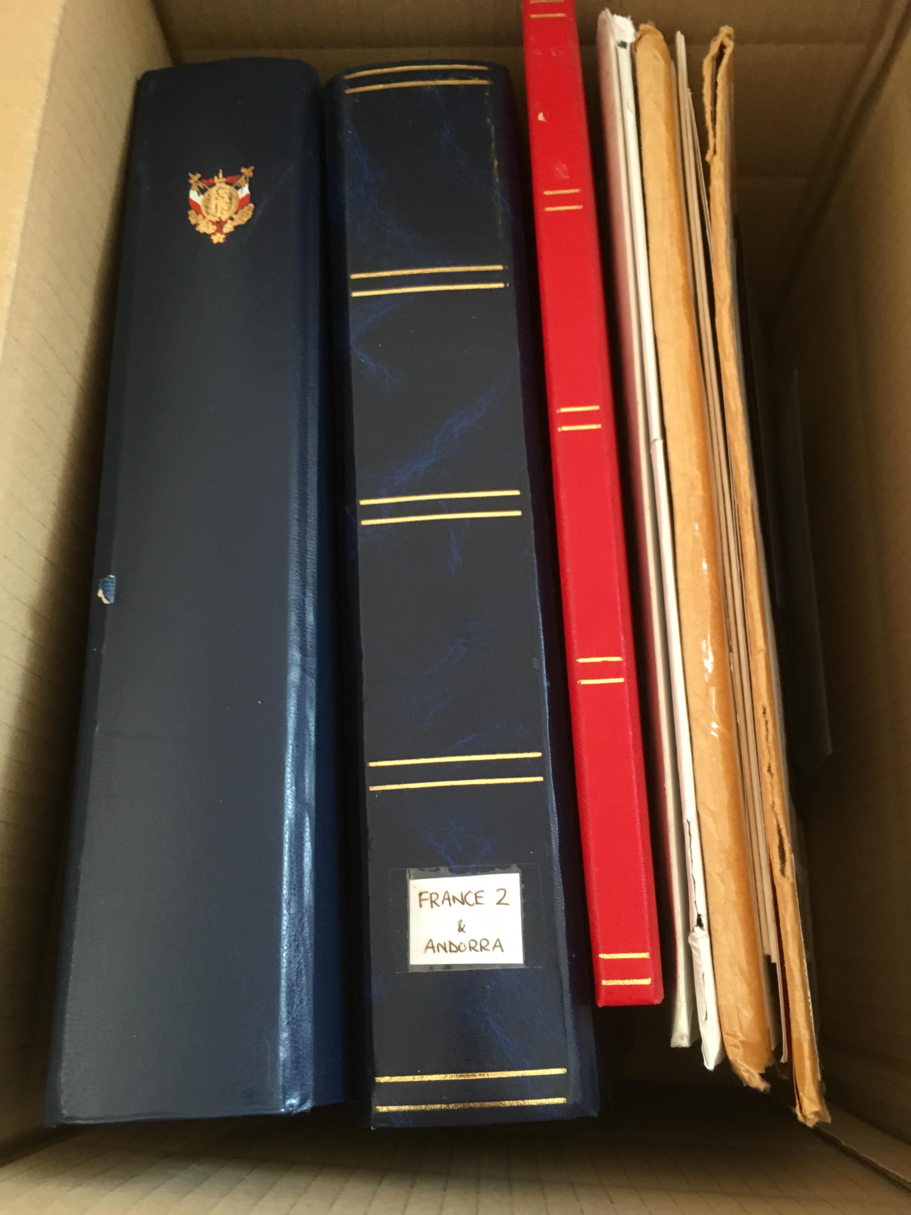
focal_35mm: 29
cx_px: 456
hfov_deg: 48.2
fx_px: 1018
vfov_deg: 61.7
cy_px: 608
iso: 160
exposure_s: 1/33
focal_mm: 4.15
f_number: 2.2
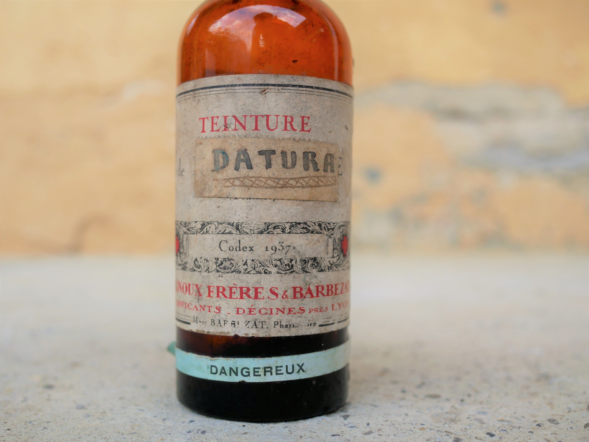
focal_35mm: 40
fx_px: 681
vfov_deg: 36.0
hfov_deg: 46.8
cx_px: 294
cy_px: 221
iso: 200
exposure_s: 1/250
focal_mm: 20
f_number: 2.8
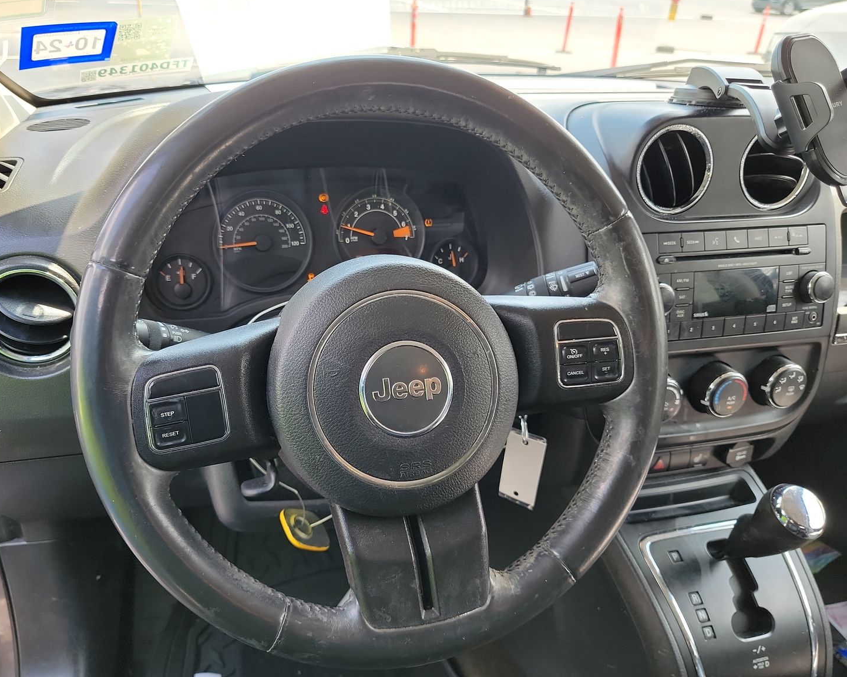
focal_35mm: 26
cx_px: 378
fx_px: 652
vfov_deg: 54.9
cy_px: 335
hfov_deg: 65.9
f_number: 1.8
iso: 70
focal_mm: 6.7
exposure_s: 1/59
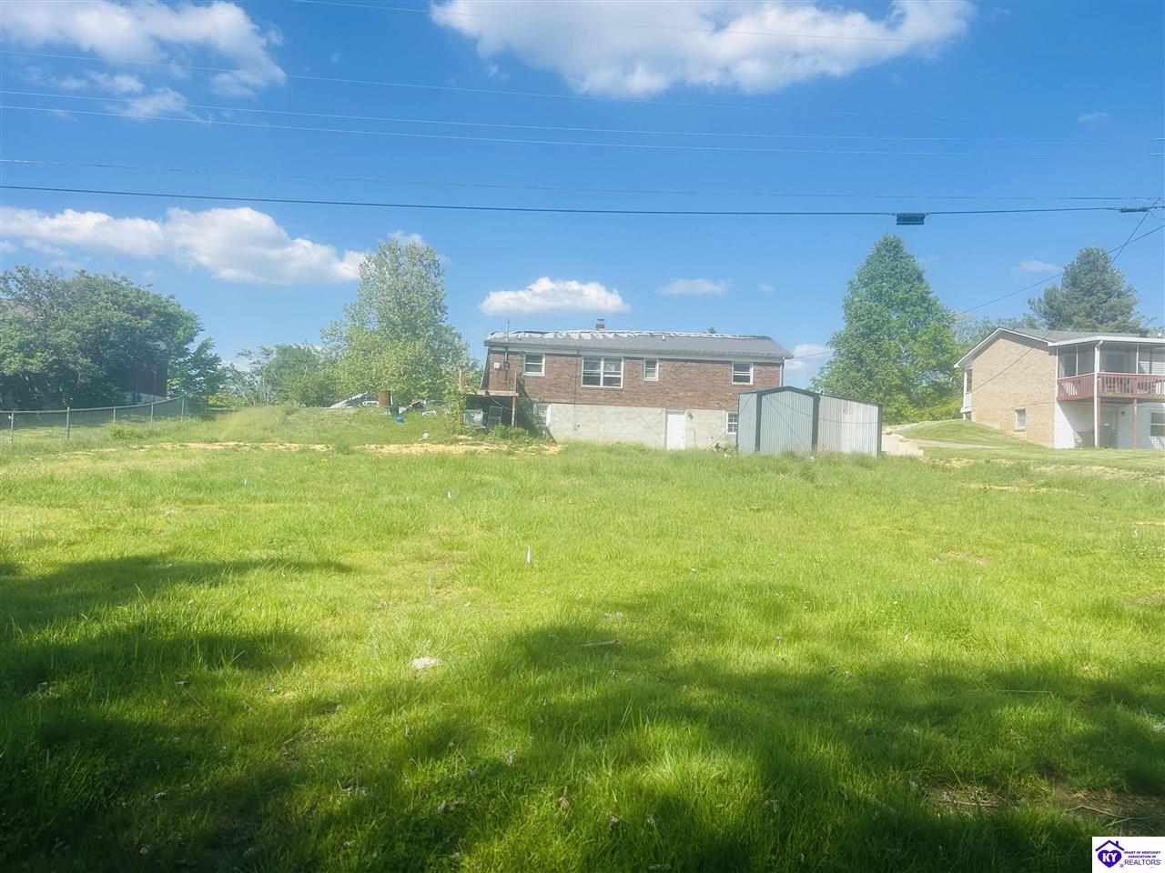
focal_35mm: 26
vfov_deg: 53.1
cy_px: 436
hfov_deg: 67.3
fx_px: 875
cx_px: 582
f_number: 1.5
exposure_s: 1/3831
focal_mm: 5.7
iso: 50
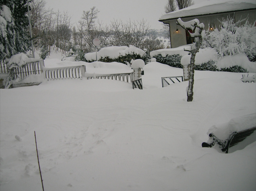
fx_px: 251
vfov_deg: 41.7
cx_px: 128
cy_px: 96
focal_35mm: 34
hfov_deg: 54.0
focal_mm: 5.7
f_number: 2.9
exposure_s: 1/92
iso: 50
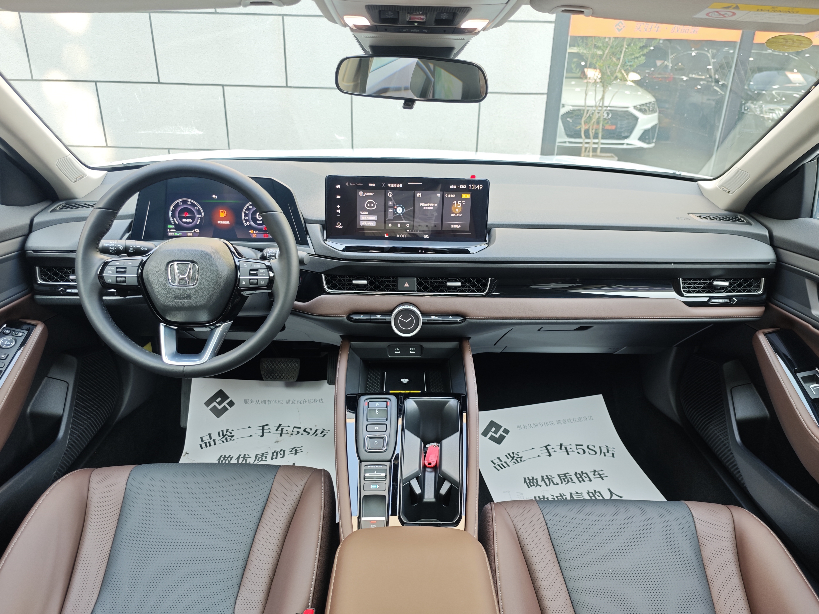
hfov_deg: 73.9
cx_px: 410
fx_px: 544
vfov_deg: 58.9
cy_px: 307
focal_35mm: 23
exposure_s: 1/60
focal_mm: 8.72
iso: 80
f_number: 2
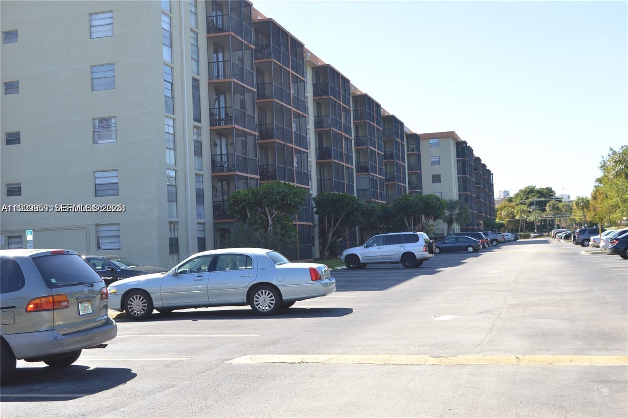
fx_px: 810
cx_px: 314
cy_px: 209
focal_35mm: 46
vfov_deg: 28.9
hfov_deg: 42.4
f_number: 7.1
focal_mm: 31
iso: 100
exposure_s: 1/200
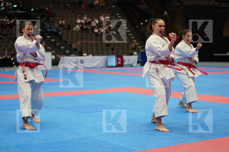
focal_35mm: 70
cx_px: 114
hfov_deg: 28.8
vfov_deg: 19.5
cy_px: 76
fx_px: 445
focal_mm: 70
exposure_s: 1/500
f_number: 2.8
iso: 1000
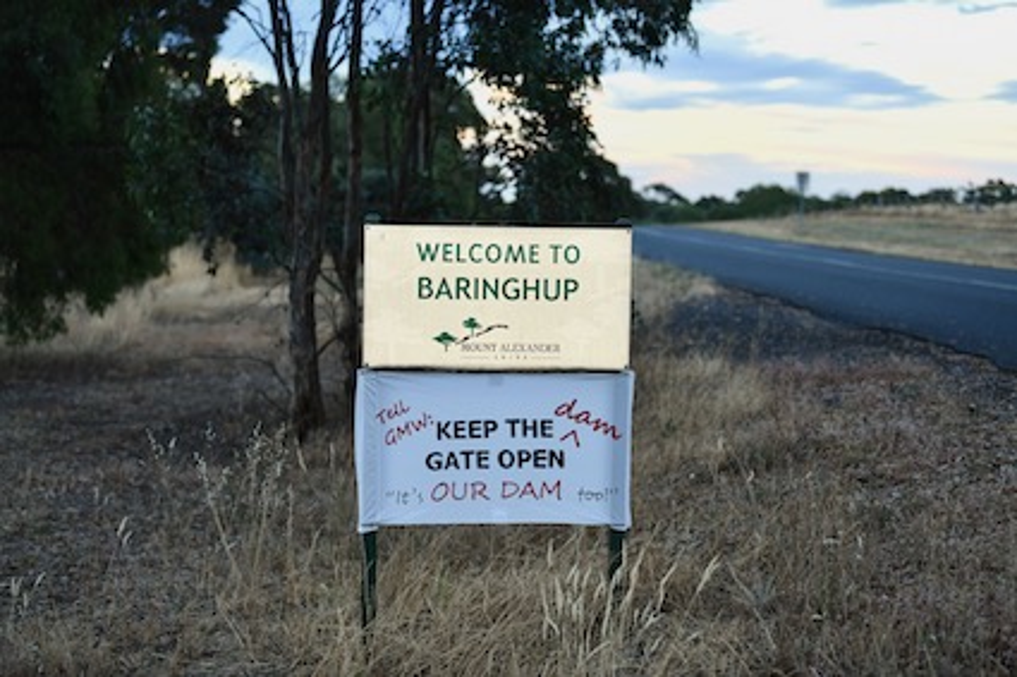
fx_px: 1977
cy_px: 338
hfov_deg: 28.9
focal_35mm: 70
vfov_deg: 19.4
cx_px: 508
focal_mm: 70
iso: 720
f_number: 2.8
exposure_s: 1/250
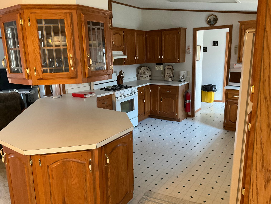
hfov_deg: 61.7
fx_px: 227
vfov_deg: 48.2
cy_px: 102
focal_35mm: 29
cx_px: 136
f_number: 1.8
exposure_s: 1/60
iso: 160
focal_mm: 3
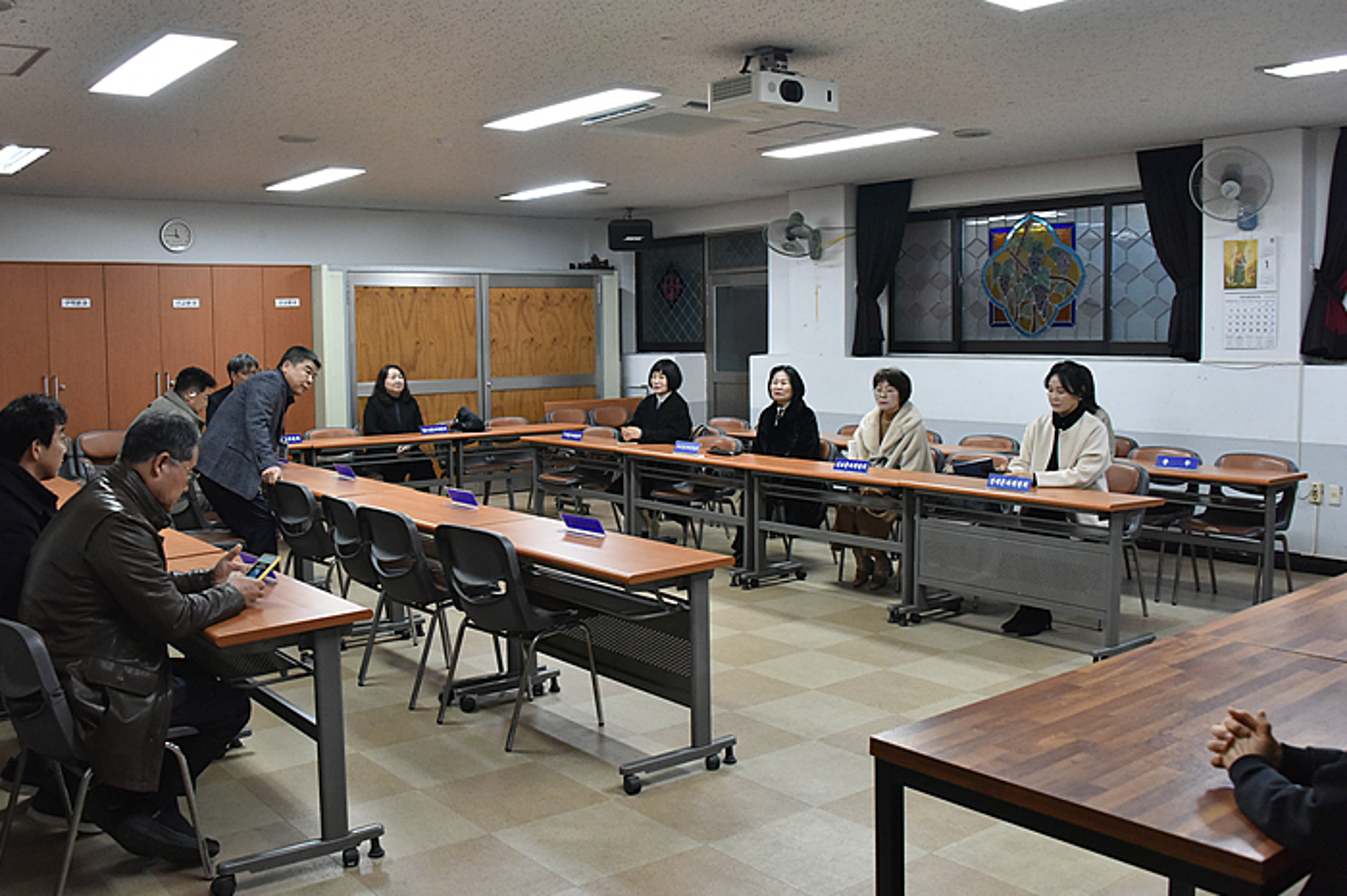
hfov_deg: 58.7
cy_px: 405
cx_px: 623
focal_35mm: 32
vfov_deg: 41.0
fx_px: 1197
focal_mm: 28
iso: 3200
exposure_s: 1/125
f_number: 6.3
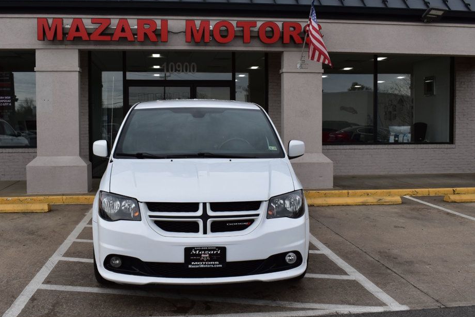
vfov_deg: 34.5
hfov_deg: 50.0
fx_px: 509
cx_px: 223
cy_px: 151
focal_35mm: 39
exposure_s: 1/400
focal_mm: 23
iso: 400
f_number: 11
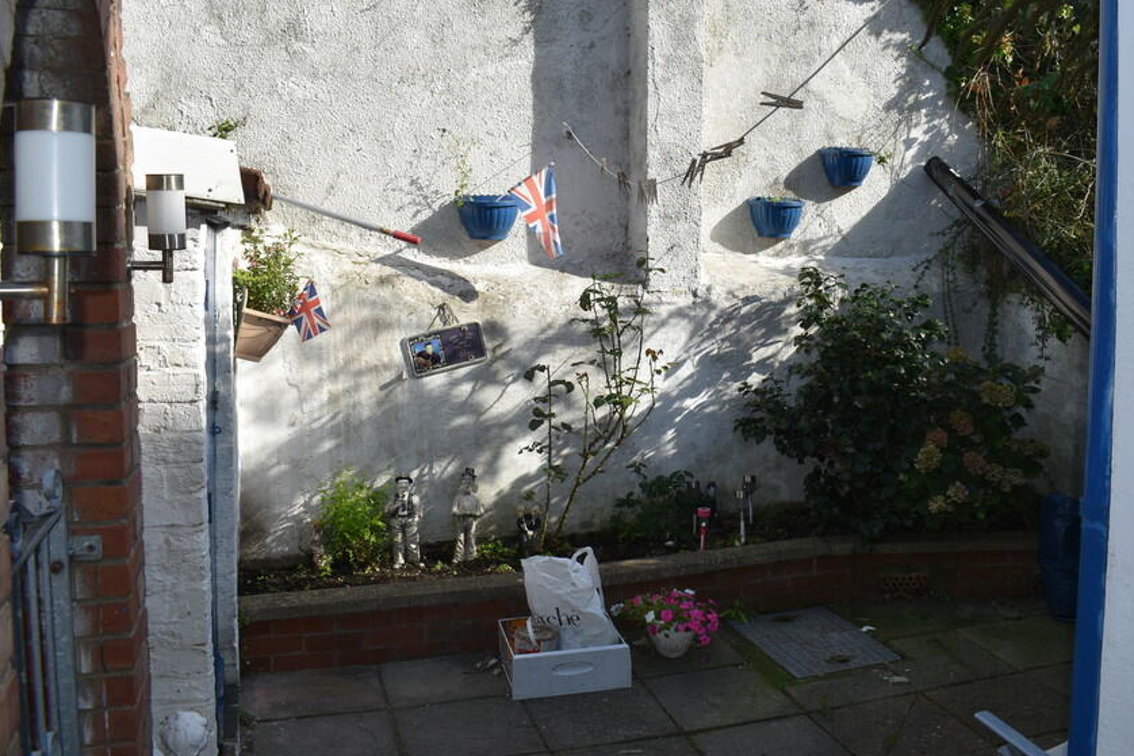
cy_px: 301
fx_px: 1040
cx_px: 645
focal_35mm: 33
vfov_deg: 39.8
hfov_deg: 57.0
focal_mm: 18
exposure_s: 1/200
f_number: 7.1
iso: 100
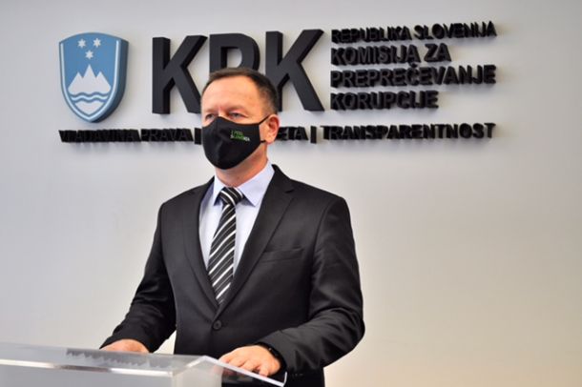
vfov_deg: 22.6
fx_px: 969
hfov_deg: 33.4
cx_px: 291
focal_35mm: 60
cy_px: 194
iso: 560
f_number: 5.3
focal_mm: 40
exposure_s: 1/30
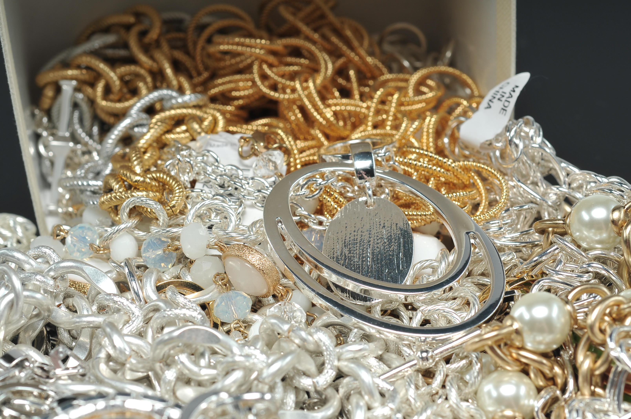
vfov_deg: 15.2
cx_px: 316
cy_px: 210
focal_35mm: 90
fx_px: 1576
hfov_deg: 22.6
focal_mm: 60
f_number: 10
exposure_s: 1/250
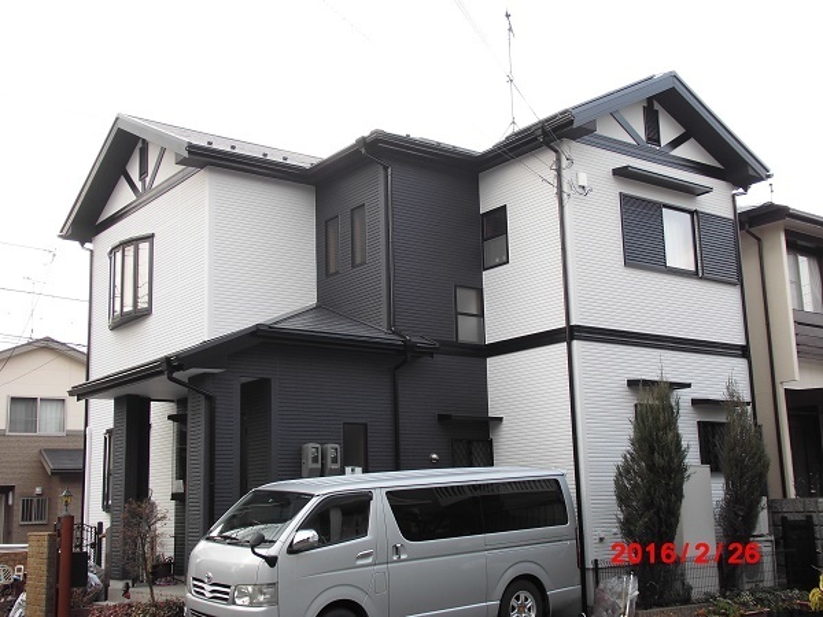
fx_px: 880
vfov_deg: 38.7
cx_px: 412
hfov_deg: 50.1
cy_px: 308
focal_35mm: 37
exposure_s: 1/125
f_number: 3.6
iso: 64
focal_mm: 6.61
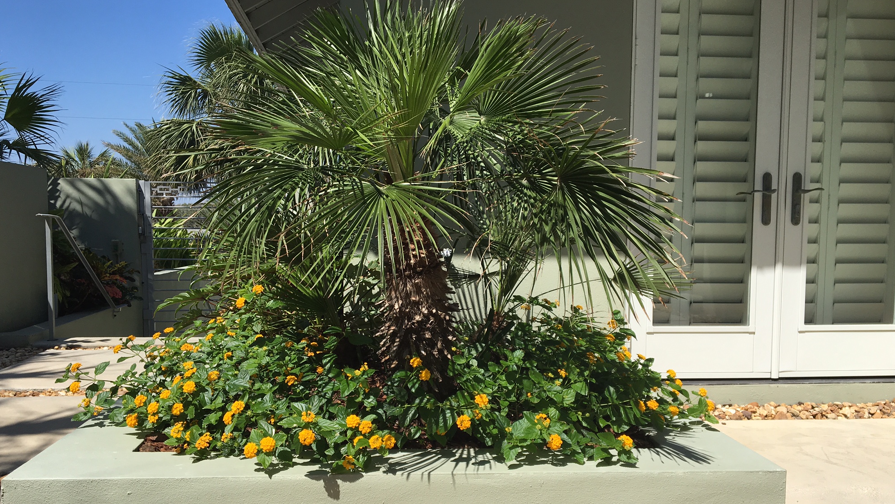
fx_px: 760
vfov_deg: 36.6
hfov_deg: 61.0
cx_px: 444
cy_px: 295
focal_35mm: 32
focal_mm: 4.15
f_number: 2.2
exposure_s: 1/1832
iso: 25
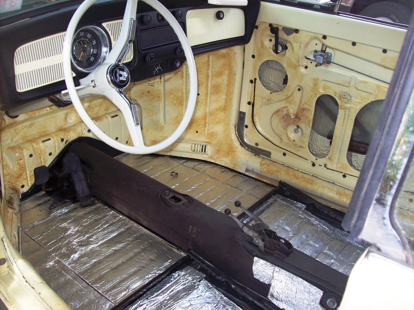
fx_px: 431
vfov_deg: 39.7
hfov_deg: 51.4
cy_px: 155
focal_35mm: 36
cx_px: 207
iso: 80
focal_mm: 6
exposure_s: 1/64
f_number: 2.7
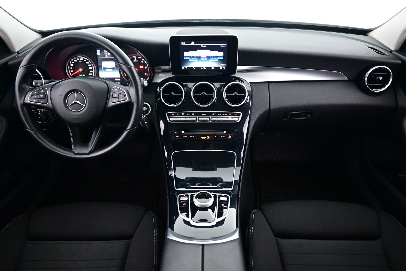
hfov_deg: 73.7
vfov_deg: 53.1
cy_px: 136
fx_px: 271
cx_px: 203
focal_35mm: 24
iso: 2800
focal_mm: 16
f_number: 3.5
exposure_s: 1/25
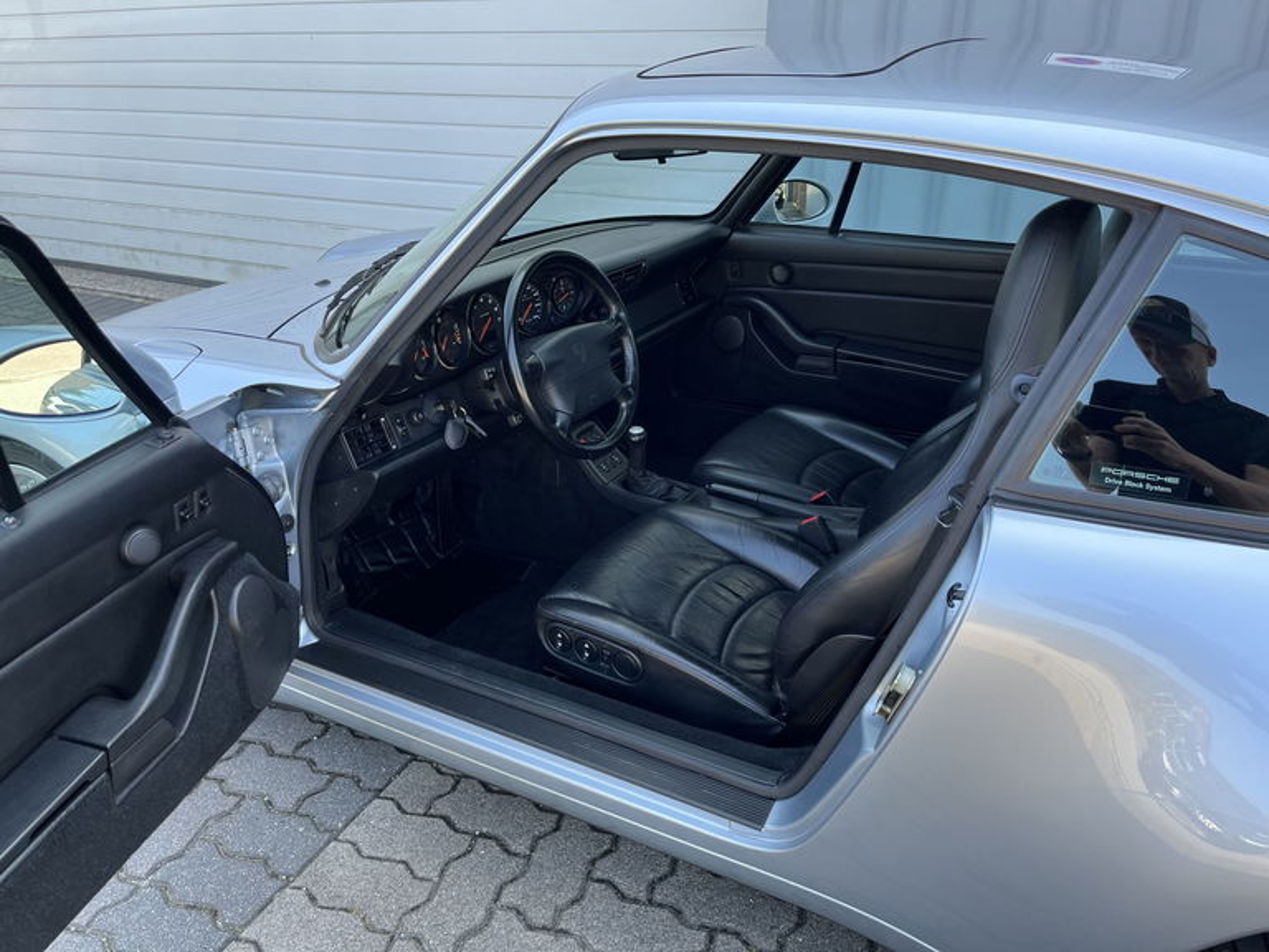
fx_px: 953
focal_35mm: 26
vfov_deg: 53.1
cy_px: 476
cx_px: 634
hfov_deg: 67.3
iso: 40
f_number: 1.6
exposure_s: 1/246
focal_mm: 5.1
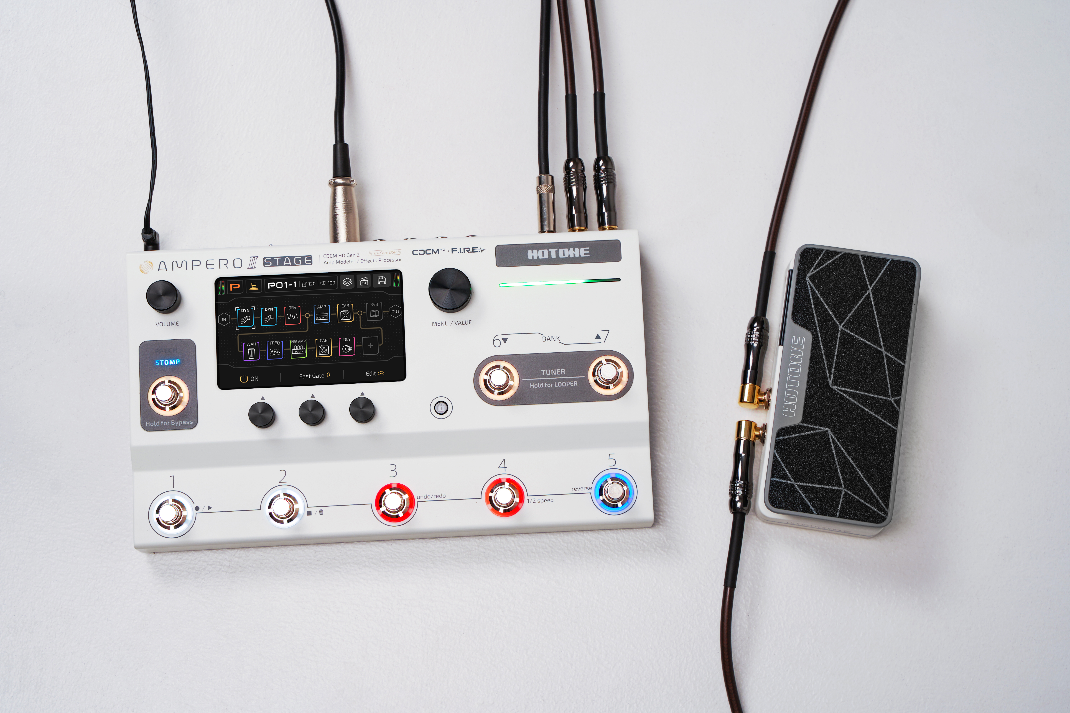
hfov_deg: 30.1
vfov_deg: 20.3
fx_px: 1991
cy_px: 356
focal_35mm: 67
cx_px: 535
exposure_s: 1/13
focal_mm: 67
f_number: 9
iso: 50
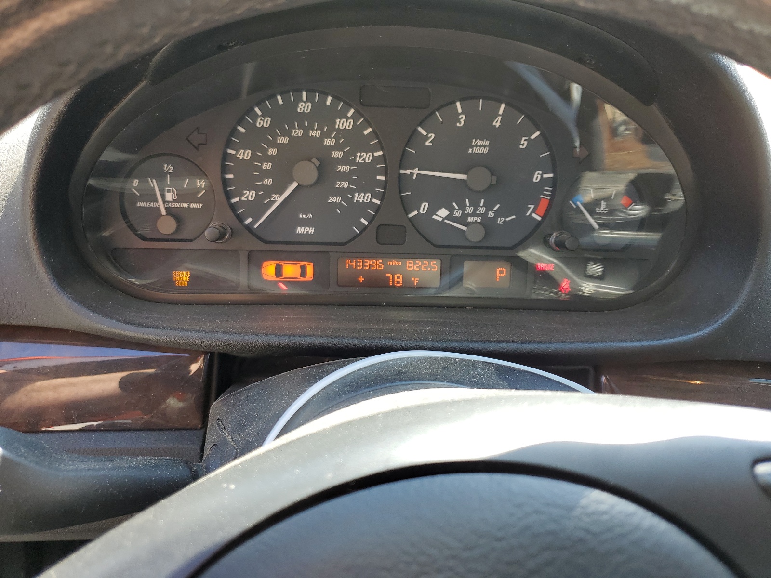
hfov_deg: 67.3
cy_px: 289
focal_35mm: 26
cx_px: 386
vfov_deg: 53.1
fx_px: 579
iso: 50
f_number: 1.5
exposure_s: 1/147
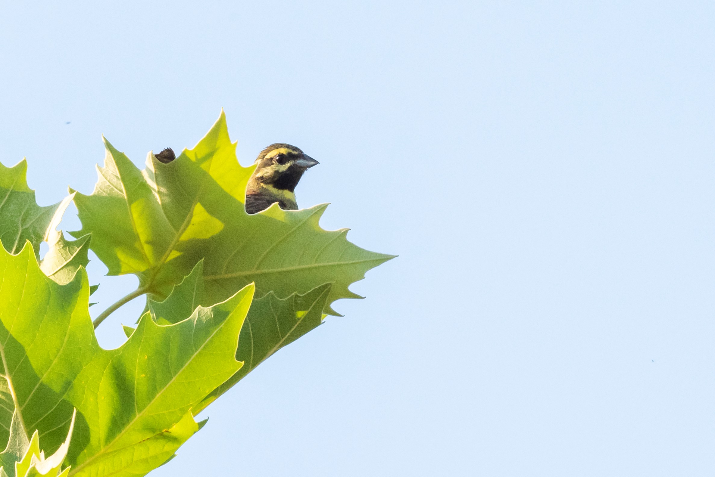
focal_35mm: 500
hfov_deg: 4.1
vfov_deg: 2.8
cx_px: 358
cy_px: 238
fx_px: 9934
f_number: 13
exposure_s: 1/640
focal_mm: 500
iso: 500
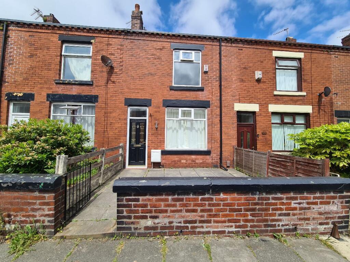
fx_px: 131
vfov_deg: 89.9
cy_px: 131
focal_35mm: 13
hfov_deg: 106.2
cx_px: 175
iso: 64
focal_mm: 2.22
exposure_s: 1/1668
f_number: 2.2
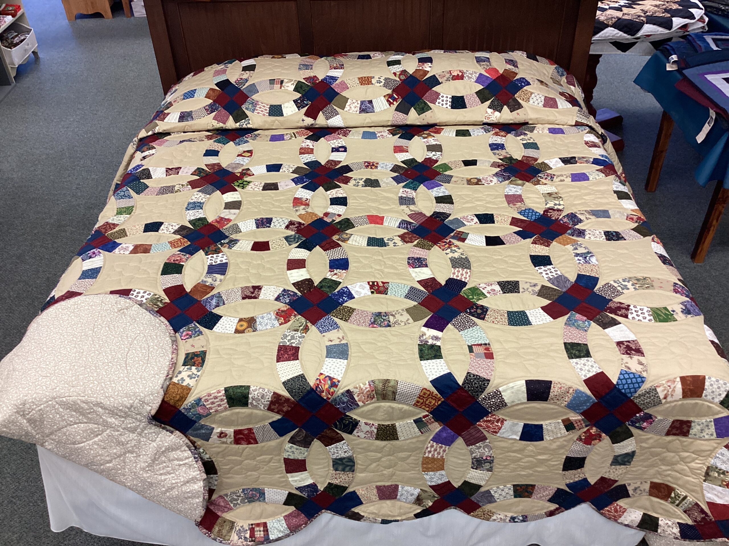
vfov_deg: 45.4
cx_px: 364
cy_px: 273
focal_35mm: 31
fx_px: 653
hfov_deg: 58.4
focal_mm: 3.3
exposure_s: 1/60
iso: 100
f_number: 2.4
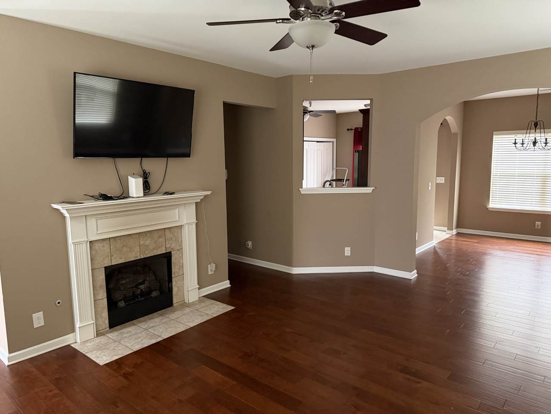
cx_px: 276
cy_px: 207
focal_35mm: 24
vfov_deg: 56.8
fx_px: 382
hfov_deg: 71.6
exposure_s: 1/37
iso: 1000
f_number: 1.78
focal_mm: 6.76
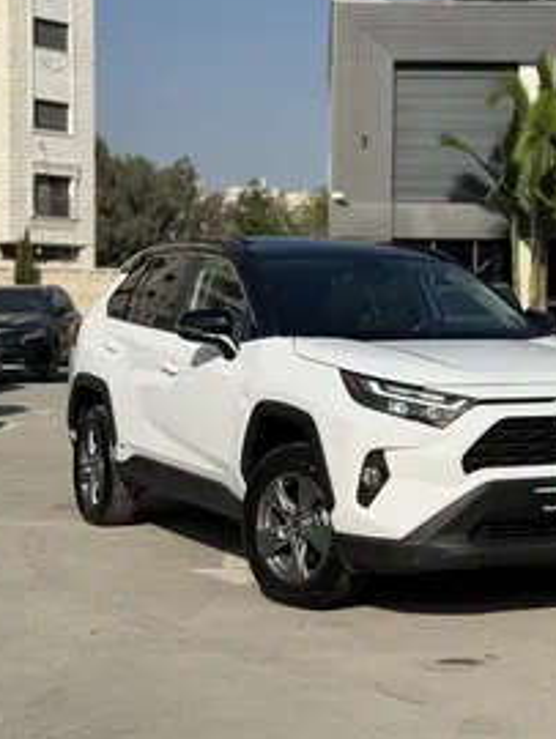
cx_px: 370
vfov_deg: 27.3
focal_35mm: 71
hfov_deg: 20.7
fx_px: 1518
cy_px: 307
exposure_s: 1/9901
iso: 64
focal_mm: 6.76
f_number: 1.78
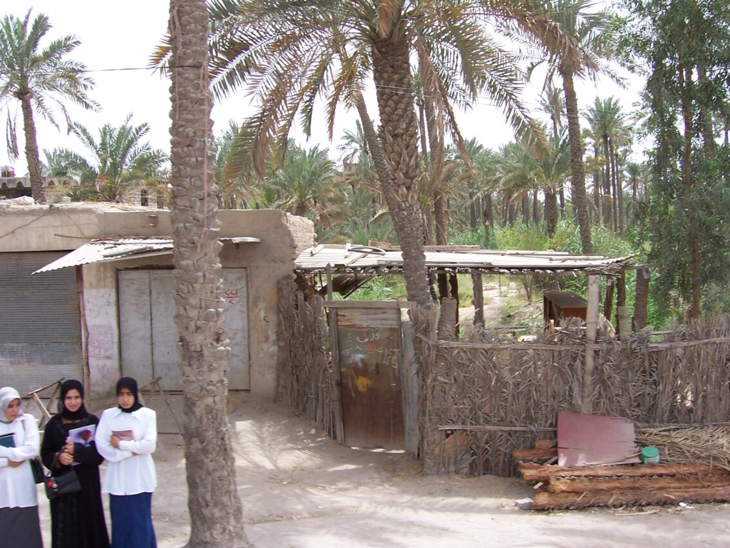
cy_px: 272
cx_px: 381
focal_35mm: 38
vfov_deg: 37.7
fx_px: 801
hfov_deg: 49.0
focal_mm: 6
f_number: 4.8
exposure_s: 1/250
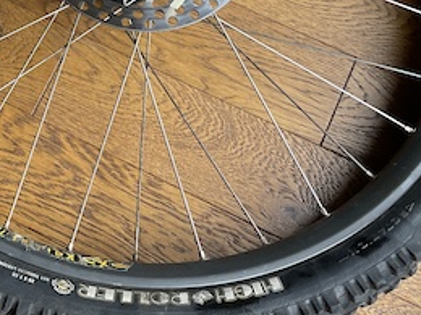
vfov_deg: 18.3
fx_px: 973
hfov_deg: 22.6
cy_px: 58
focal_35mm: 80
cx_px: -71
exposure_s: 1/121
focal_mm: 4.2
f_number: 1.6
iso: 80
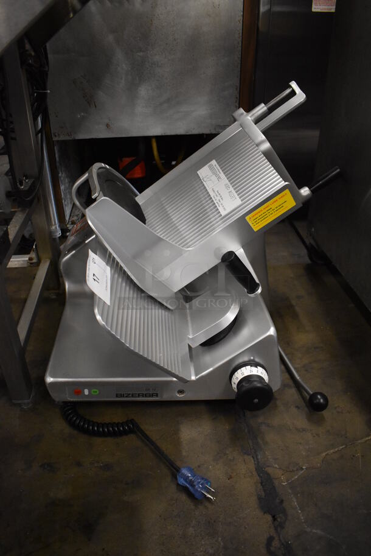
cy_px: 278
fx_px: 417
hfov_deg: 48.0
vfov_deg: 67.3
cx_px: 186
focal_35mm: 27
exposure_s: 1/125
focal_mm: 18
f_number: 3.5
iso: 3600
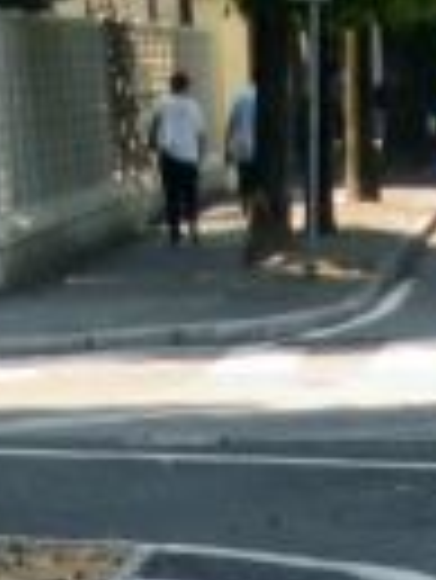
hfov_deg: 6.5
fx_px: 3739
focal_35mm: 223
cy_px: 1794
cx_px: 773
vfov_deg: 7.6
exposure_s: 1/125
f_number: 3.5
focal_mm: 6.3
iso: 64
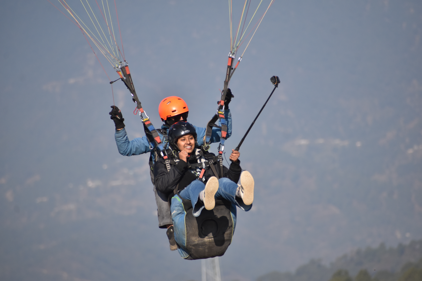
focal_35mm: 420
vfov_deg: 3.3
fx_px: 4923
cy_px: 140
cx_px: 211
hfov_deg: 4.9
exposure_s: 1/3200
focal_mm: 280
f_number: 7.1
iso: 800
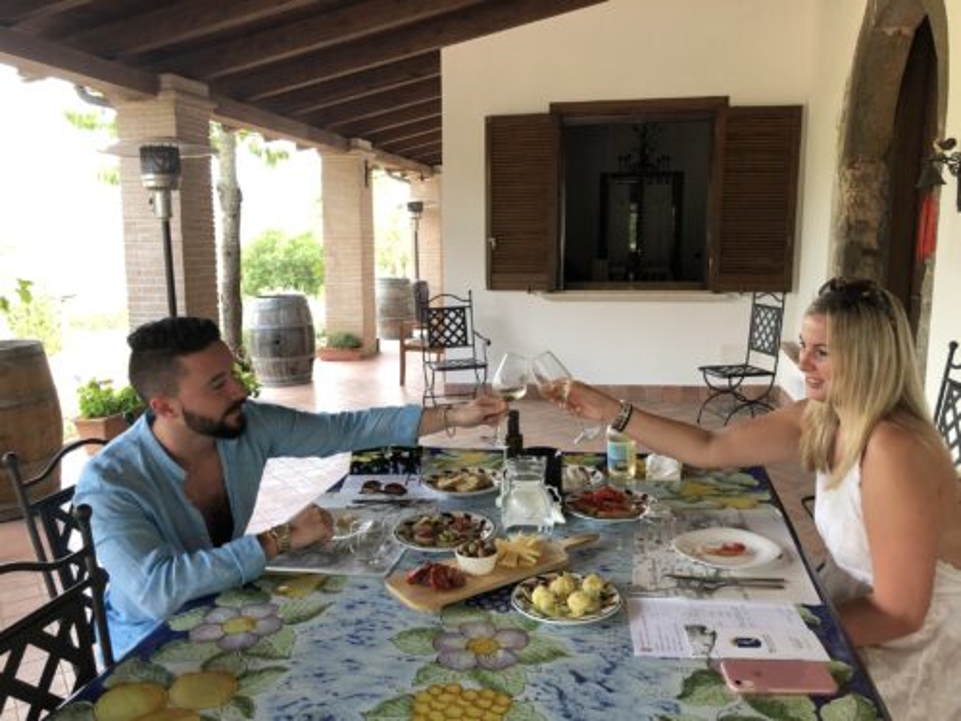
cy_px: 360
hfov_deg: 63.4
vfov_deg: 49.7
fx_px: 777
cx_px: 480
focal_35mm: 28
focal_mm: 3.99
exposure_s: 1/30
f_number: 1.8
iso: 32
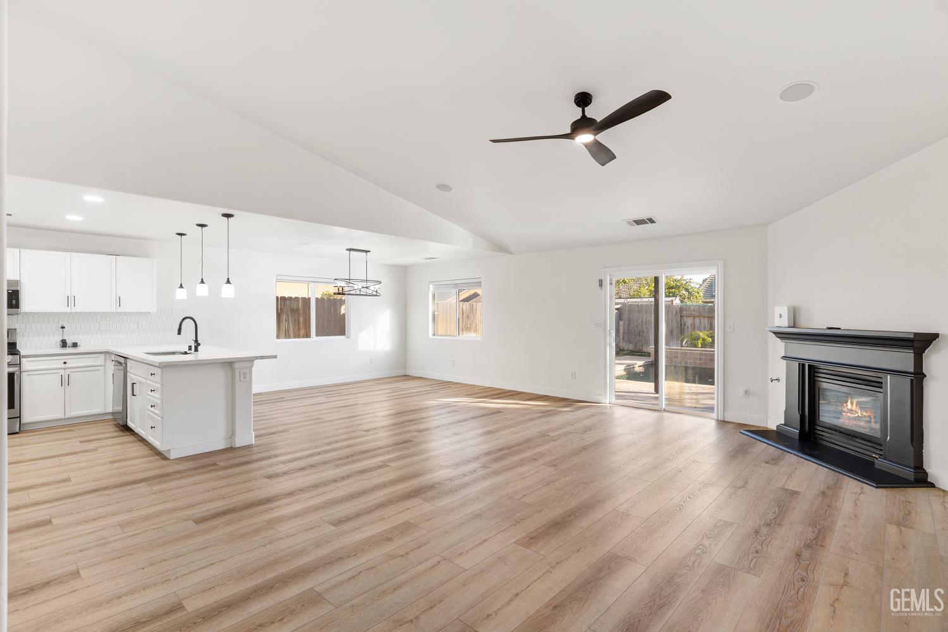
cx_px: 474
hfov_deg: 93.3
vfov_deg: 70.4
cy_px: 316
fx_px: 448
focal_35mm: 17
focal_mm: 17
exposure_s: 1/8
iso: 400
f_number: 5.6
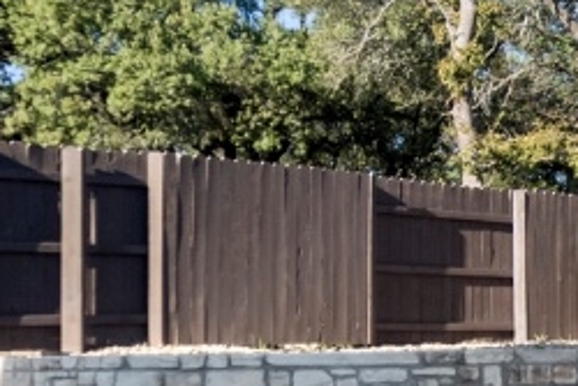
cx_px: 768
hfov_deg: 12.0
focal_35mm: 166
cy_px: 277
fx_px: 2667
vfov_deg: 8.3
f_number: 8
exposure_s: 1/640
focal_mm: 24
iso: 400
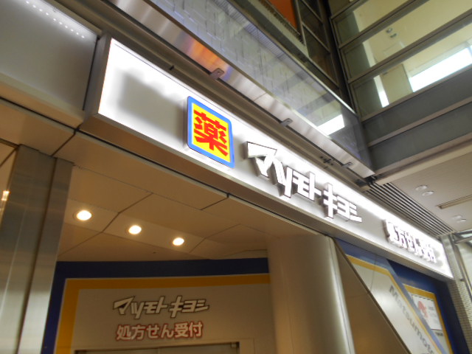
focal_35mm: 26
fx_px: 355
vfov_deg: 53.1
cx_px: 236
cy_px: 177
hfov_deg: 67.3
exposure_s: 1/40
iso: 80
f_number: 3.2
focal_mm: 4.6
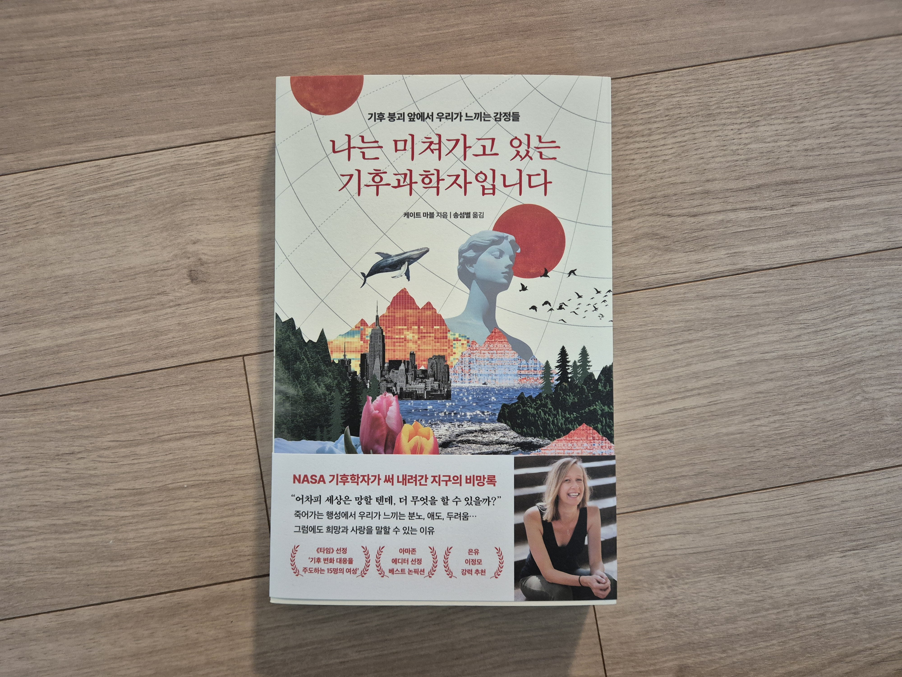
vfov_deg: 58.9
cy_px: 338
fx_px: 599
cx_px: 451
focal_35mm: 23
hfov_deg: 73.9
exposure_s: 1/60
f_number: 1.8
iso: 640
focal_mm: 5.4
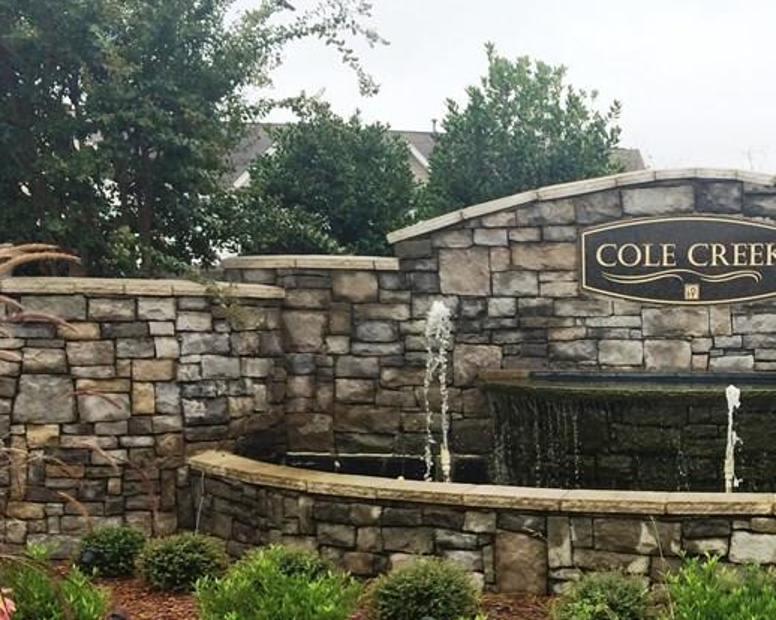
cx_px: 716
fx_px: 1286
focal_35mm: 56
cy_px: 493
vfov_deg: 26.6
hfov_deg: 31.8
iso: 32
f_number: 2.2
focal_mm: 4.15
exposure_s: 1/494
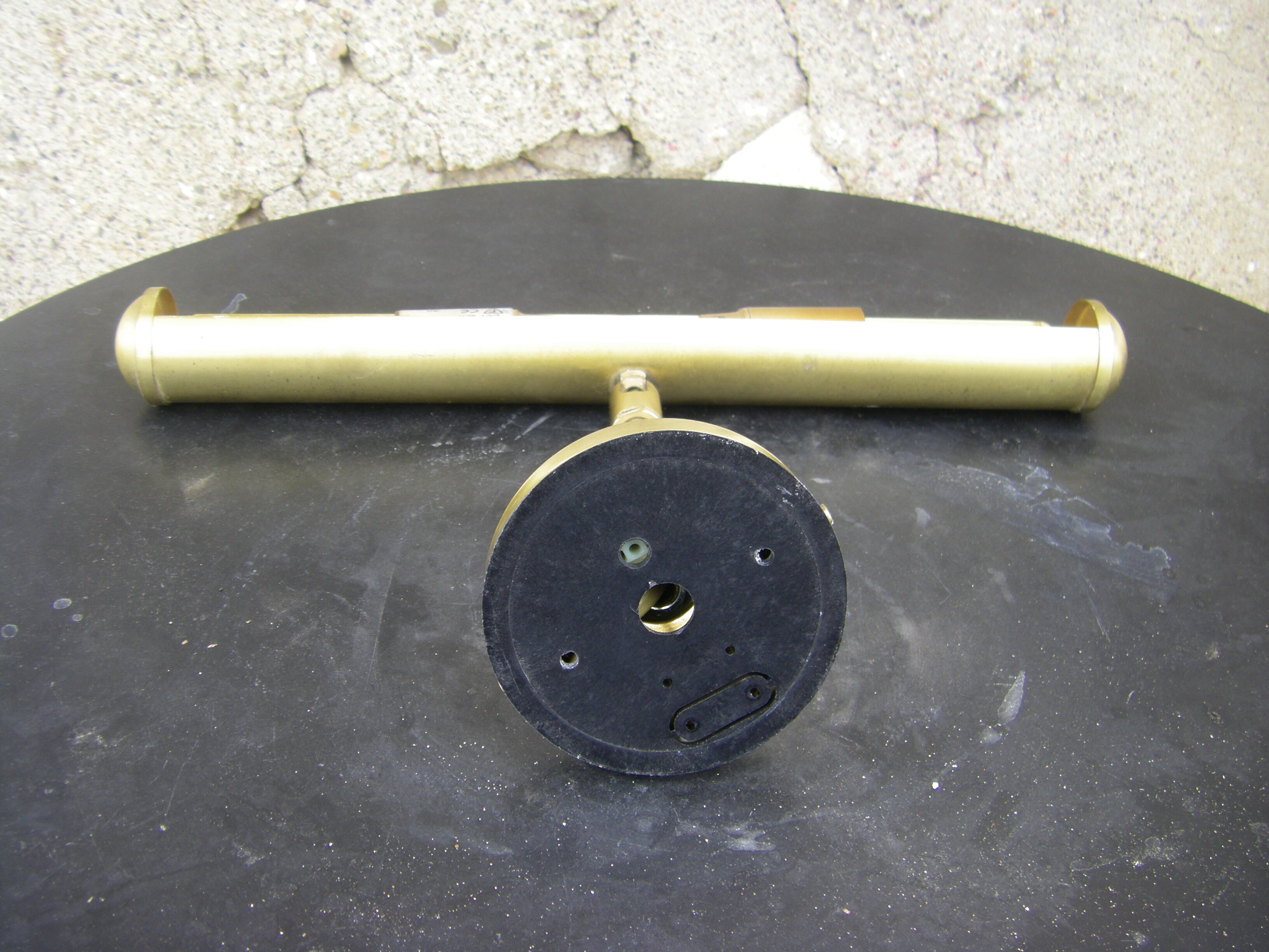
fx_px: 1393
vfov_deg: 37.7
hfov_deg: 49.0
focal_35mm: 38
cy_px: 476
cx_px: 634
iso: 64
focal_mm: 6.3
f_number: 3.5
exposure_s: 1/60
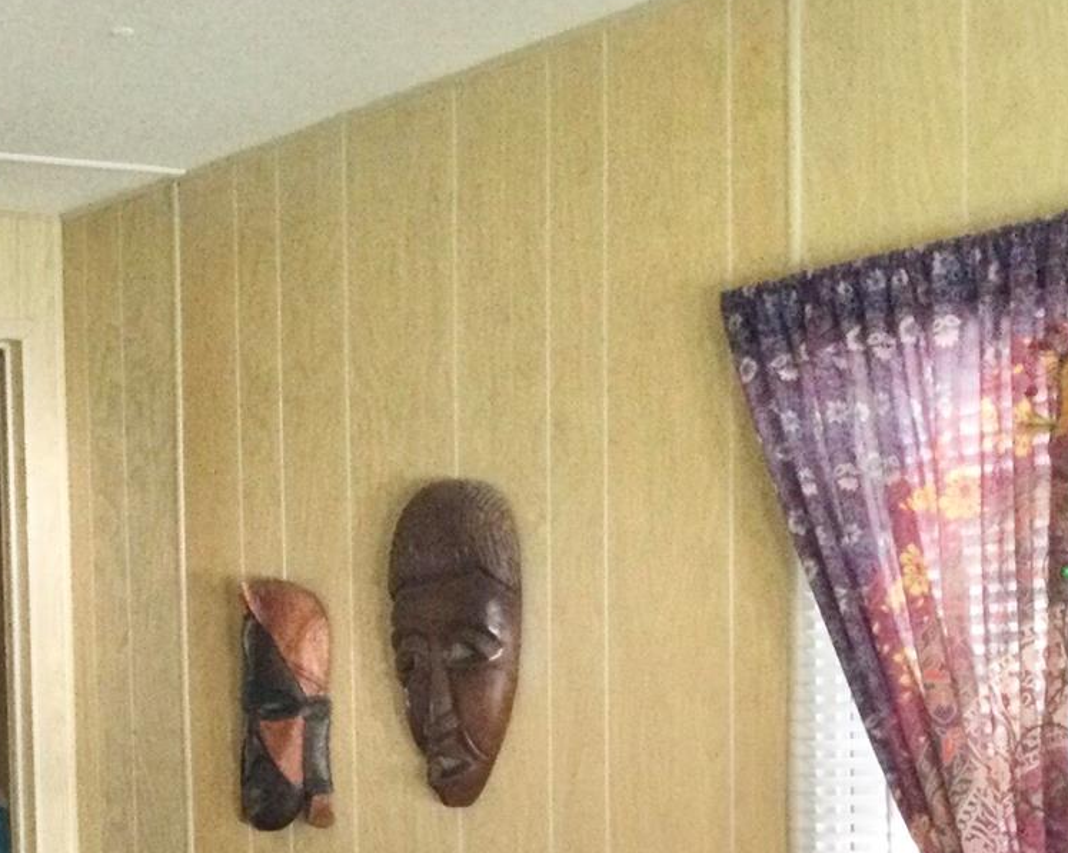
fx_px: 2622
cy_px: 967
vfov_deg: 17.8
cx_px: -83
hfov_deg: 21.9
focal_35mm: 83
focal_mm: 3.3
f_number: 2.4
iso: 200
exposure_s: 1/17
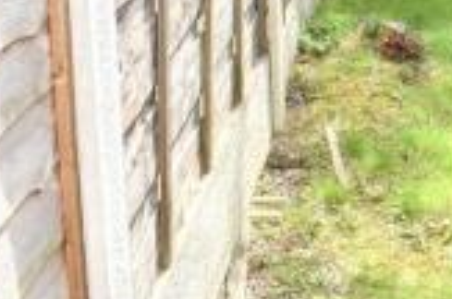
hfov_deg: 24.2
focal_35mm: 79
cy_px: -118
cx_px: 485
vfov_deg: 16.1
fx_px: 990
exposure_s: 1/200
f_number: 7.1
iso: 100
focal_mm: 18
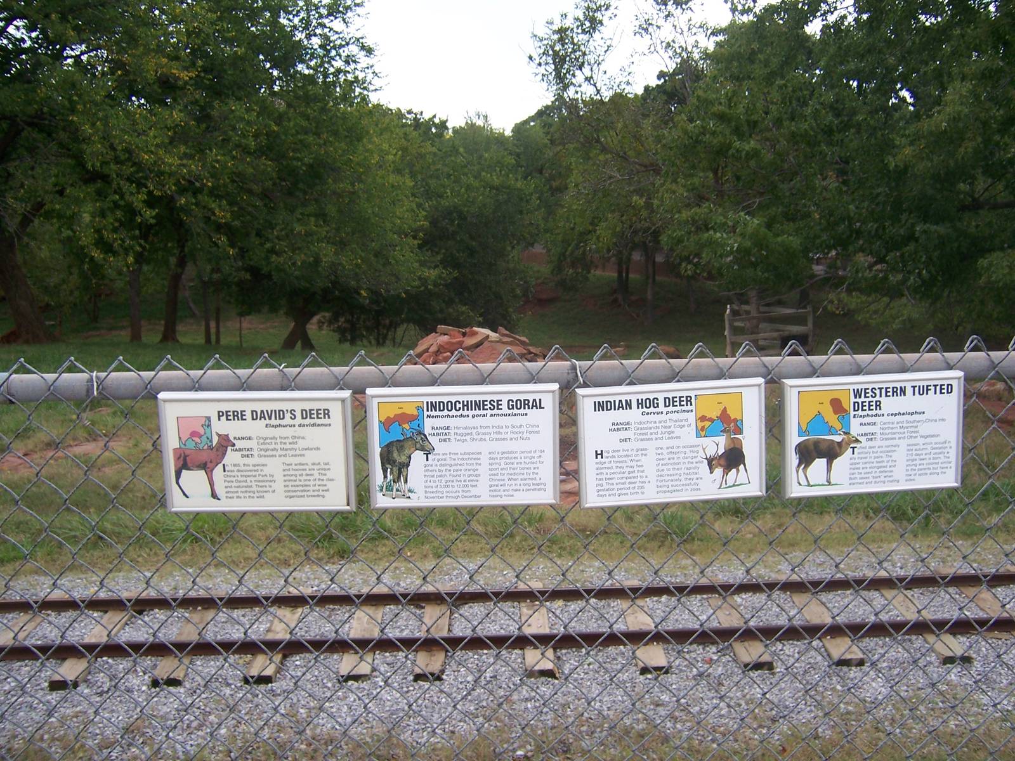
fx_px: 968
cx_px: 508
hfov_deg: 55.4
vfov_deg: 42.9
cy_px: 380
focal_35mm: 33
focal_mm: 5.5
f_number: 3.4
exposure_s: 1/180
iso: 80
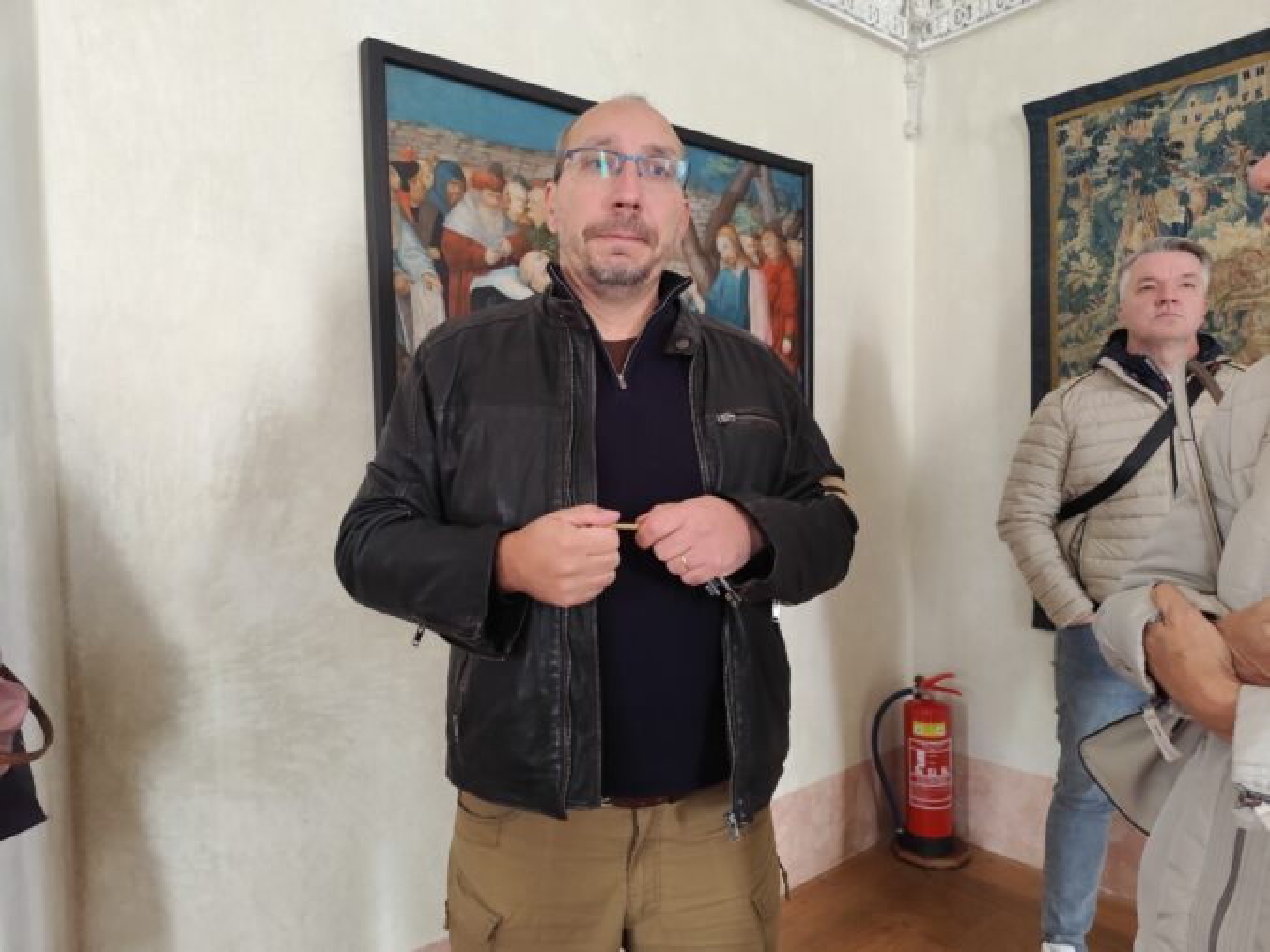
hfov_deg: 73.9
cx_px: 635
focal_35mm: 23
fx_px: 844
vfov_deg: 58.9
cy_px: 476
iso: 1250
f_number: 1.65
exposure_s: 1/50
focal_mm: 6.19
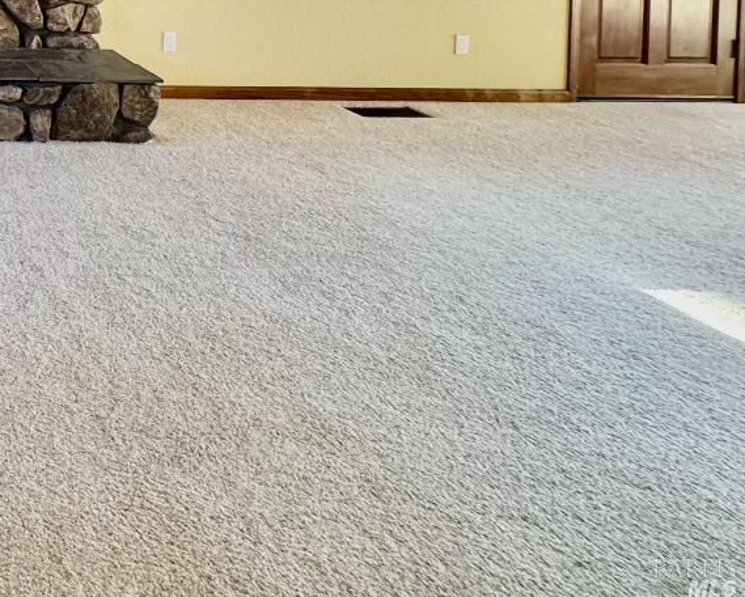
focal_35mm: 36
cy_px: -121
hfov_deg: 35.0
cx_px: -223
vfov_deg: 33.4
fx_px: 794
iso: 320
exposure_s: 1/60
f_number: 2.2
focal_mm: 2.22
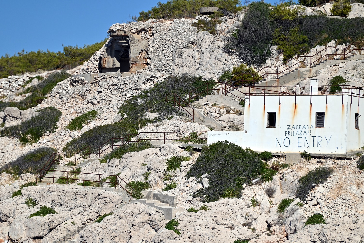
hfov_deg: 6.8
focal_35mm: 301
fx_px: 3044
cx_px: 182
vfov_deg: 4.6
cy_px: 122
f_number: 5.6
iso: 250
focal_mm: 300
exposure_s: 1/4000
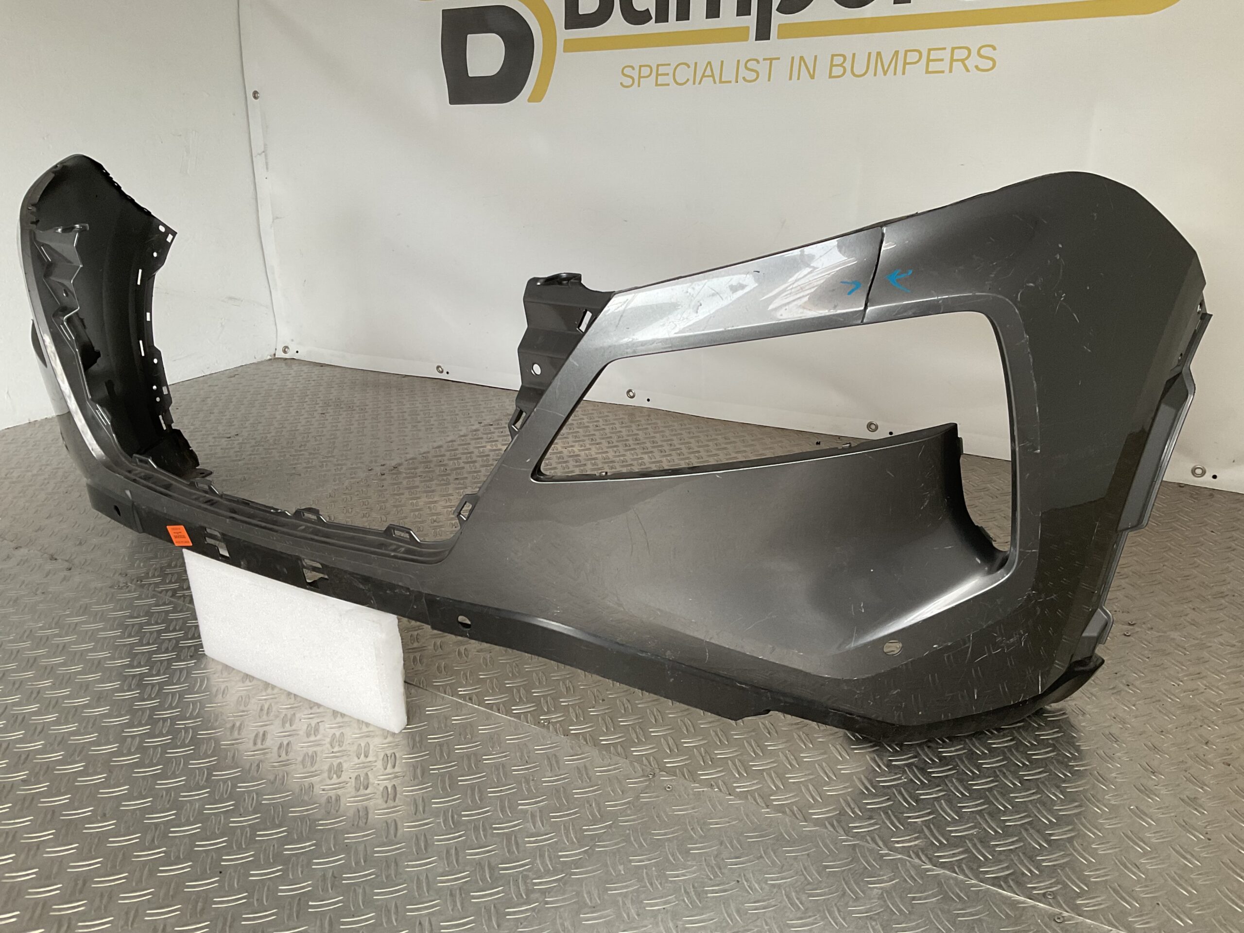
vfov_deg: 48.2
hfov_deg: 61.7
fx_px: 1042
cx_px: 622
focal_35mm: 29
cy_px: 466
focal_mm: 3
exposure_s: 1/60
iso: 50
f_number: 1.8
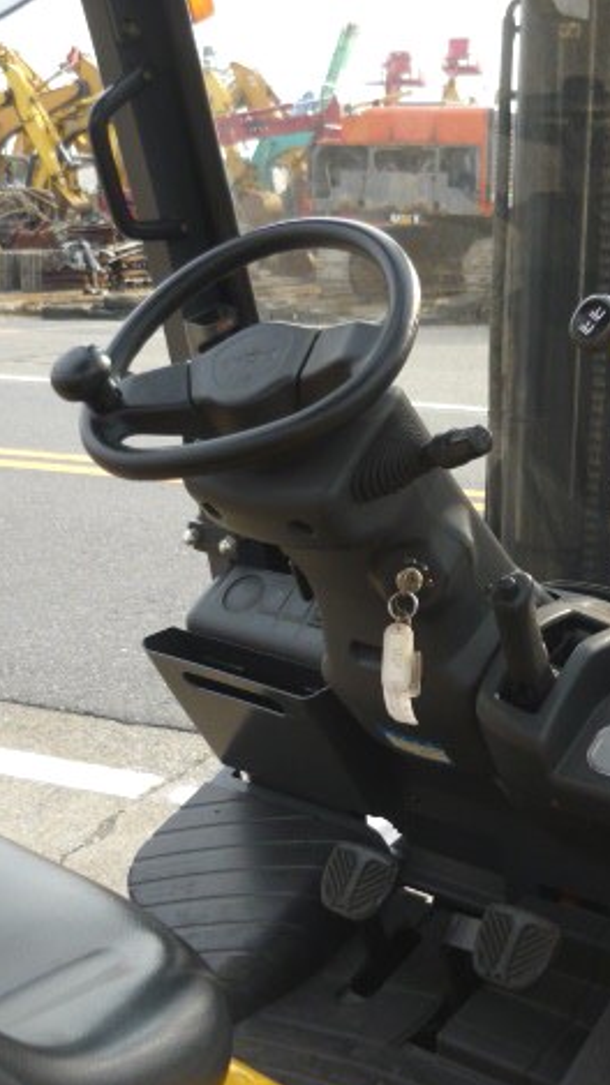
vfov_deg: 42.1
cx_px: 402
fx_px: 1411
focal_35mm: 49
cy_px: 552
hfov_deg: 24.3
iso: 100
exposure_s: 1/400
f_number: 2.8
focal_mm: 5.5
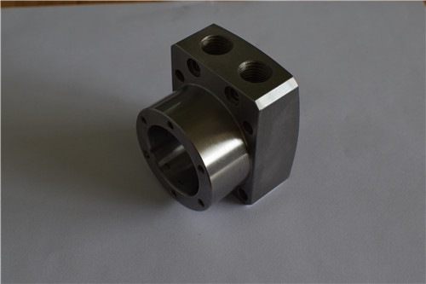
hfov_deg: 37.9
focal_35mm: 52
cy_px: 142
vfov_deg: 25.7
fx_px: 621
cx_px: 213
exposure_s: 1/60
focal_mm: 35
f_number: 8
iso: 560
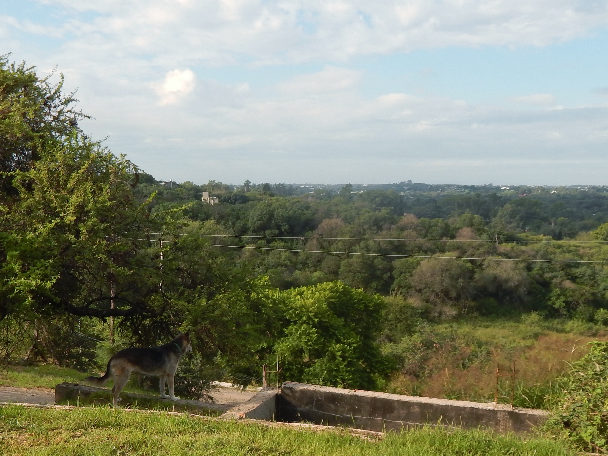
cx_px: 238
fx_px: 703
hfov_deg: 46.5
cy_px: 280
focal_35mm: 40
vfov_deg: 35.8
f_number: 3
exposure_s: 1/1000
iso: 125
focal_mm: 4
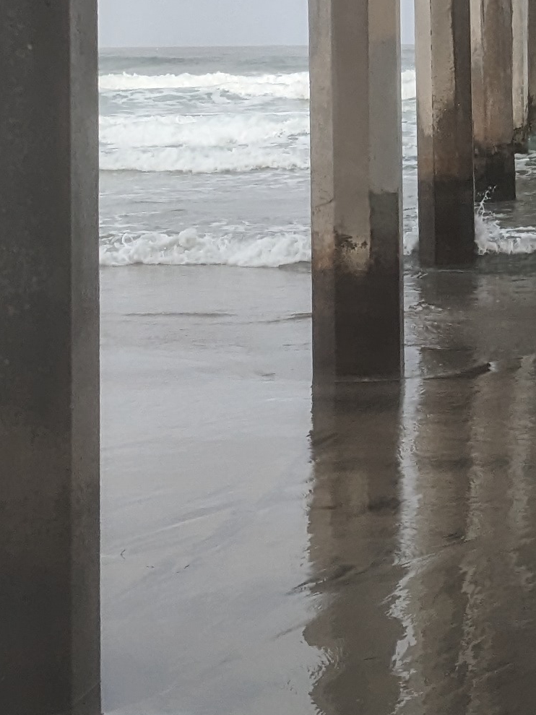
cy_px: 15
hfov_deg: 13.1
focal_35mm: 110
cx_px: 628
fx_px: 2272
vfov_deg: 17.5
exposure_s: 1/326
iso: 58
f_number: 1.73
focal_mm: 4.38
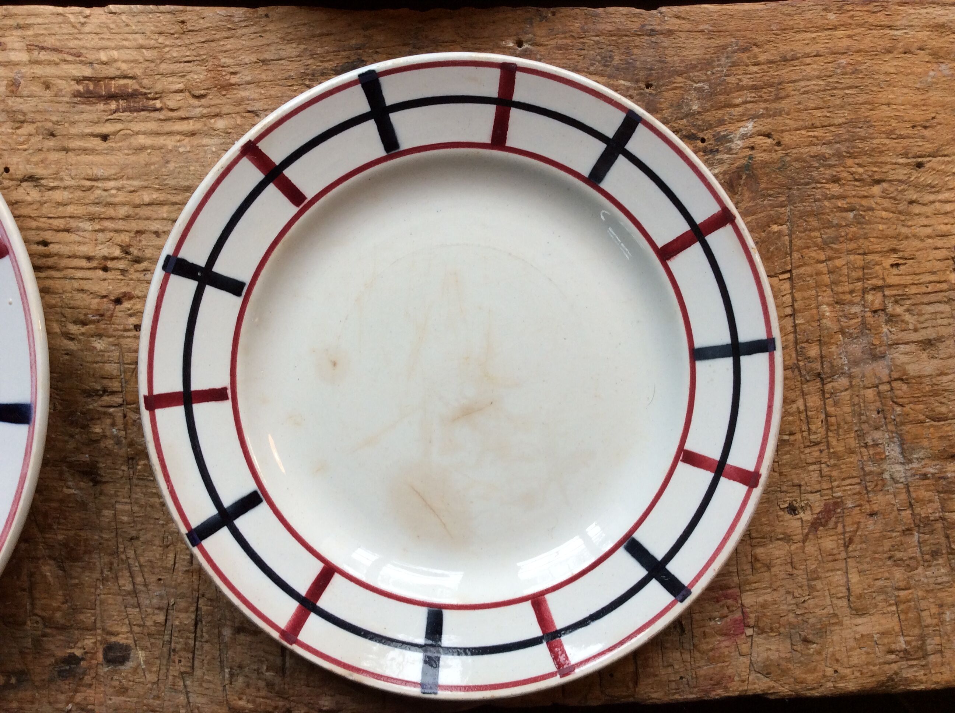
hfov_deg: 56.9
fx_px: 882
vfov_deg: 44.1
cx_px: 478
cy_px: 356
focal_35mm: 32
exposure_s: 1/100
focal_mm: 3.3
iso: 40
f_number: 2.4
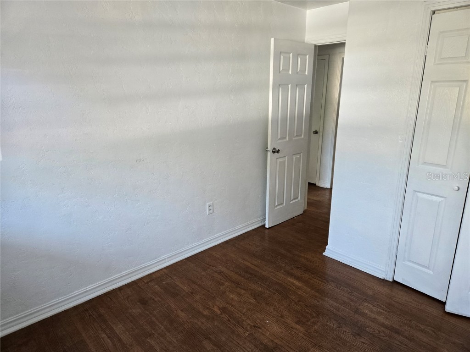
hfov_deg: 73.9
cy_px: 176
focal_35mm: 23
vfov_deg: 58.9
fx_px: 312
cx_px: 235
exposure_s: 1/120
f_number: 1.8
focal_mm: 5.4
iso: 250
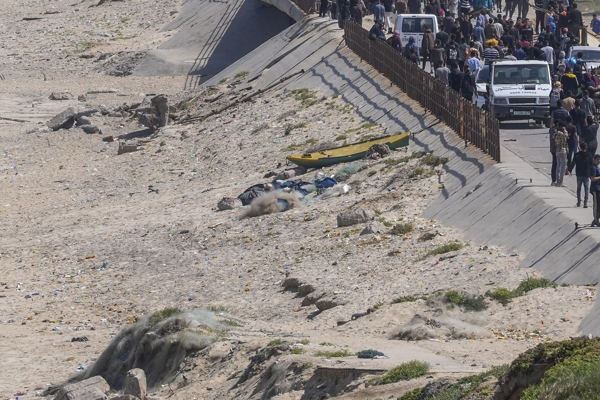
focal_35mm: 684
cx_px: 298
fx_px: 11400
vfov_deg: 2.0
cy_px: -72
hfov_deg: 3.0
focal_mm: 200
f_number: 10
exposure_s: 1/1000
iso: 400
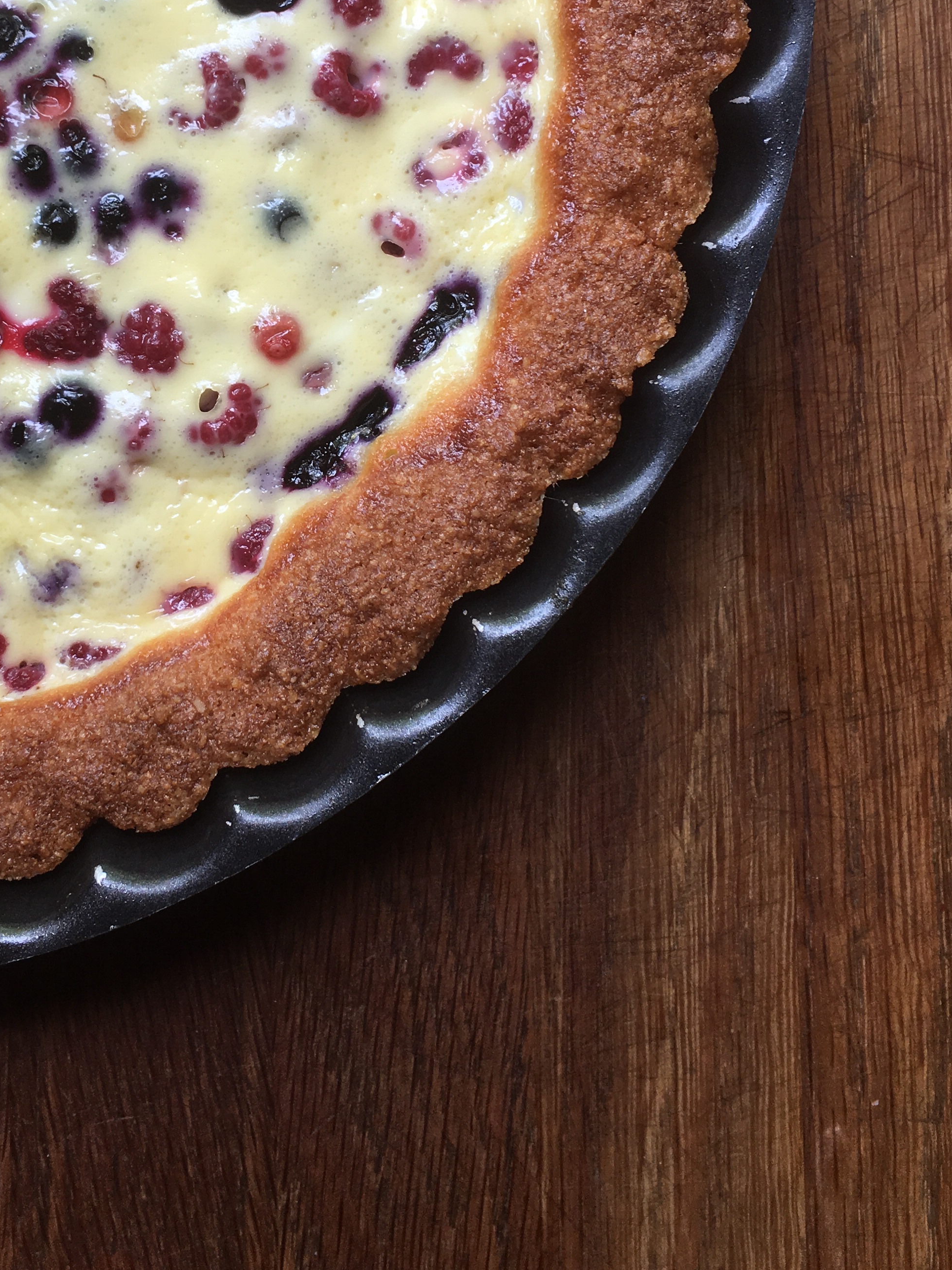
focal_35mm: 45
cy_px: 339
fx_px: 1650
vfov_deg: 41.0
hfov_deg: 31.6
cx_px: 245
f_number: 2.2
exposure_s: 1/50
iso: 25
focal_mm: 4.15
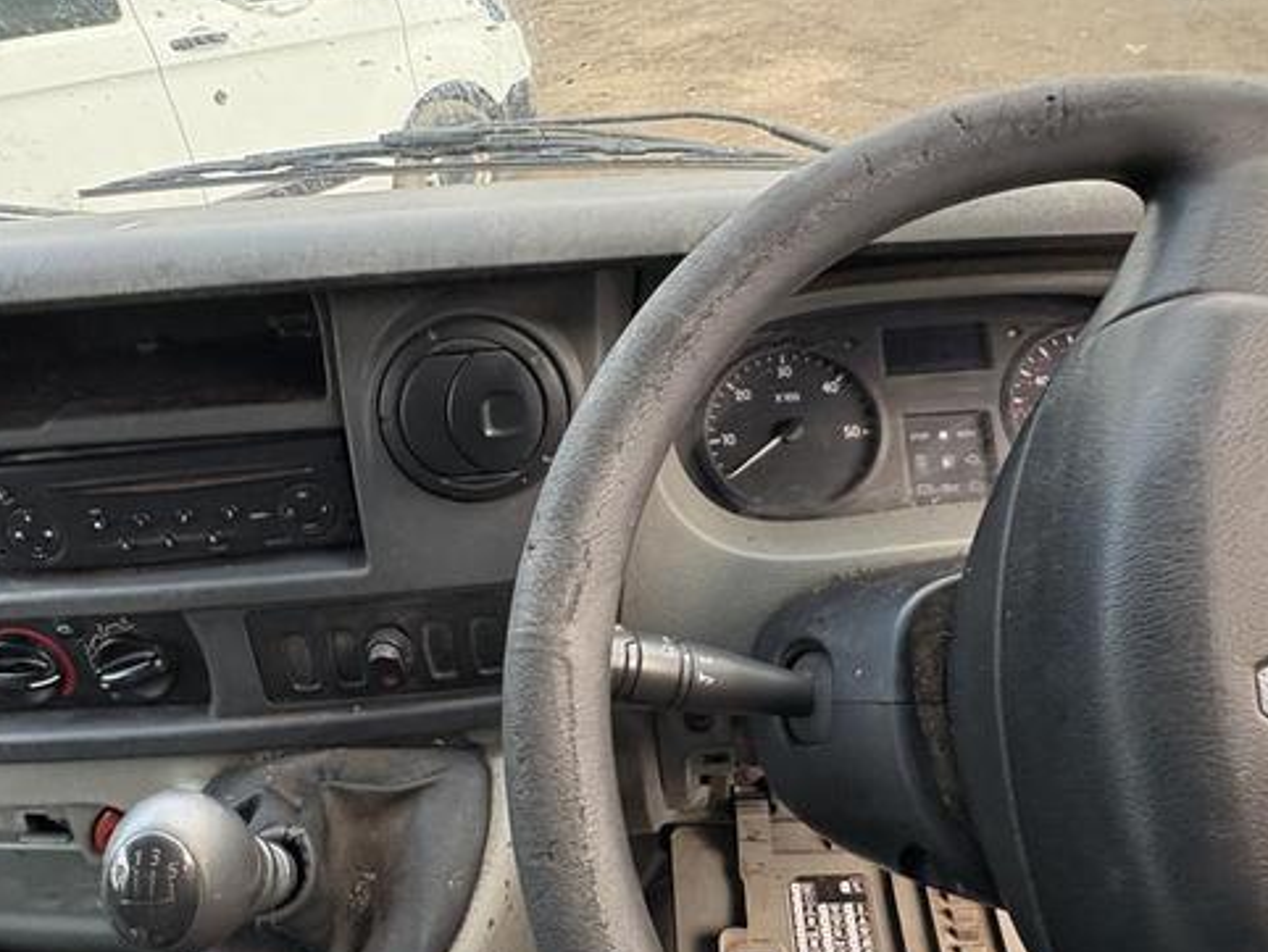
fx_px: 953
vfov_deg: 53.1
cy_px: 442
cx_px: 600
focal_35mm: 26
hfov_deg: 67.2
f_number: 2.2
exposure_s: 1/62
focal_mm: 2.22
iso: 200
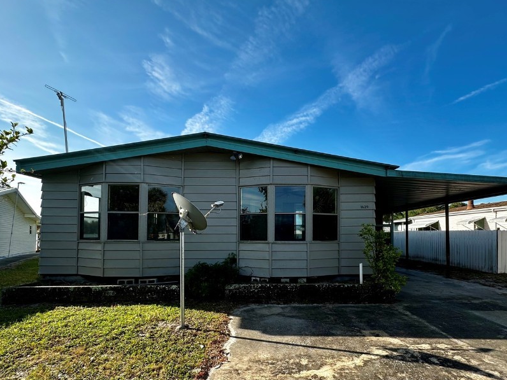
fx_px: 264
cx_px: 271
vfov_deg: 70.9
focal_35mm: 18
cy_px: 228
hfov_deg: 87.6
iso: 40
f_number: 2.2
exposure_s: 1/564
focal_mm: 2.22
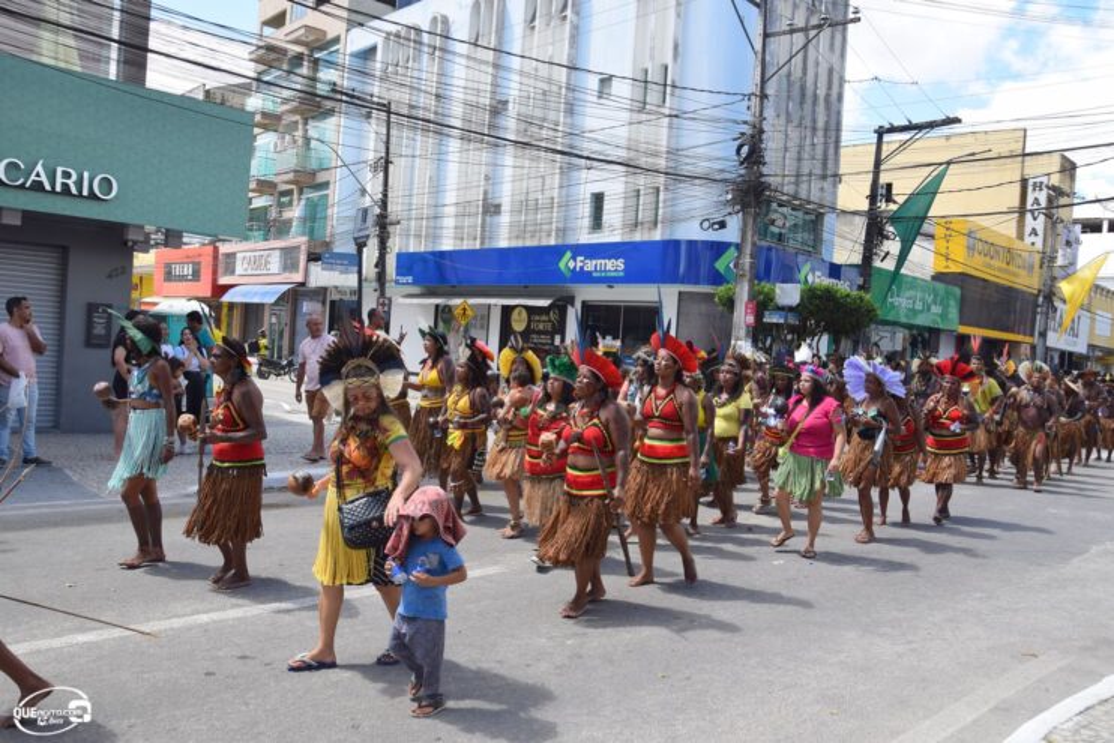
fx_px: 836
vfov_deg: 47.9
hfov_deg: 67.4
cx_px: 557
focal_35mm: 27
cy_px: 372
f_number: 8
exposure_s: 1/250
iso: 220
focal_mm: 18
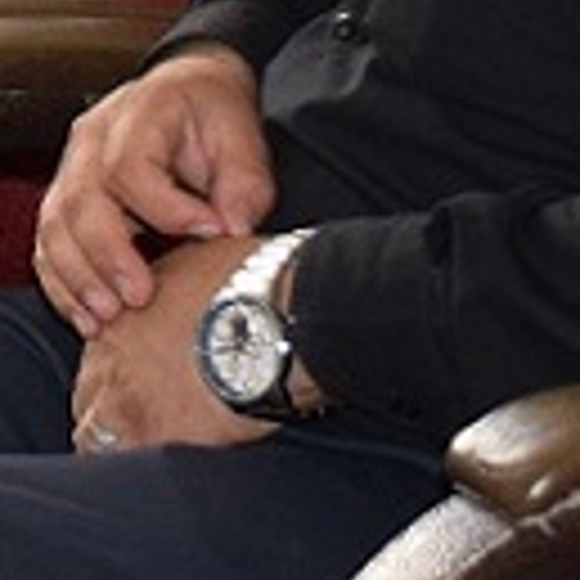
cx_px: -1093
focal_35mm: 250
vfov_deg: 6.8
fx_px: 4739
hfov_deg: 6.5
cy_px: -423
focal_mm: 26
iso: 800
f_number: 5.6
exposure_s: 1/125
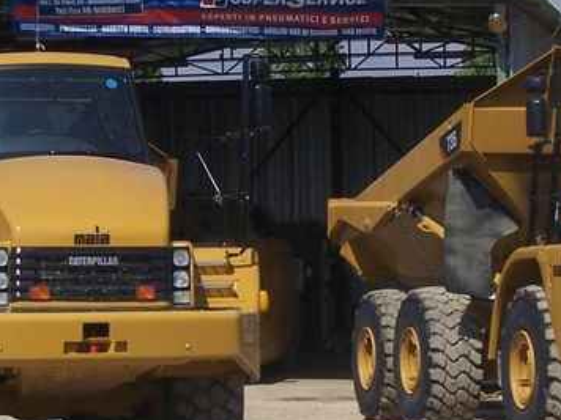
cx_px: 375
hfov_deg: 13.7
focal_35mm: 144
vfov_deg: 10.3
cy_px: 239
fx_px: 2334
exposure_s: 1/500
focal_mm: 8.6
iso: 80
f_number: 6.7
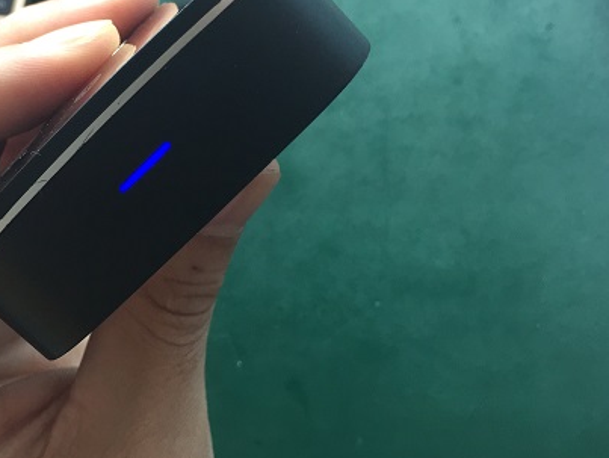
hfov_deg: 40.4
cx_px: 174
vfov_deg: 31.2
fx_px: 810
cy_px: 142
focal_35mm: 46
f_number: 2.2
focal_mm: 4.15
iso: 125
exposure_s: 1/33
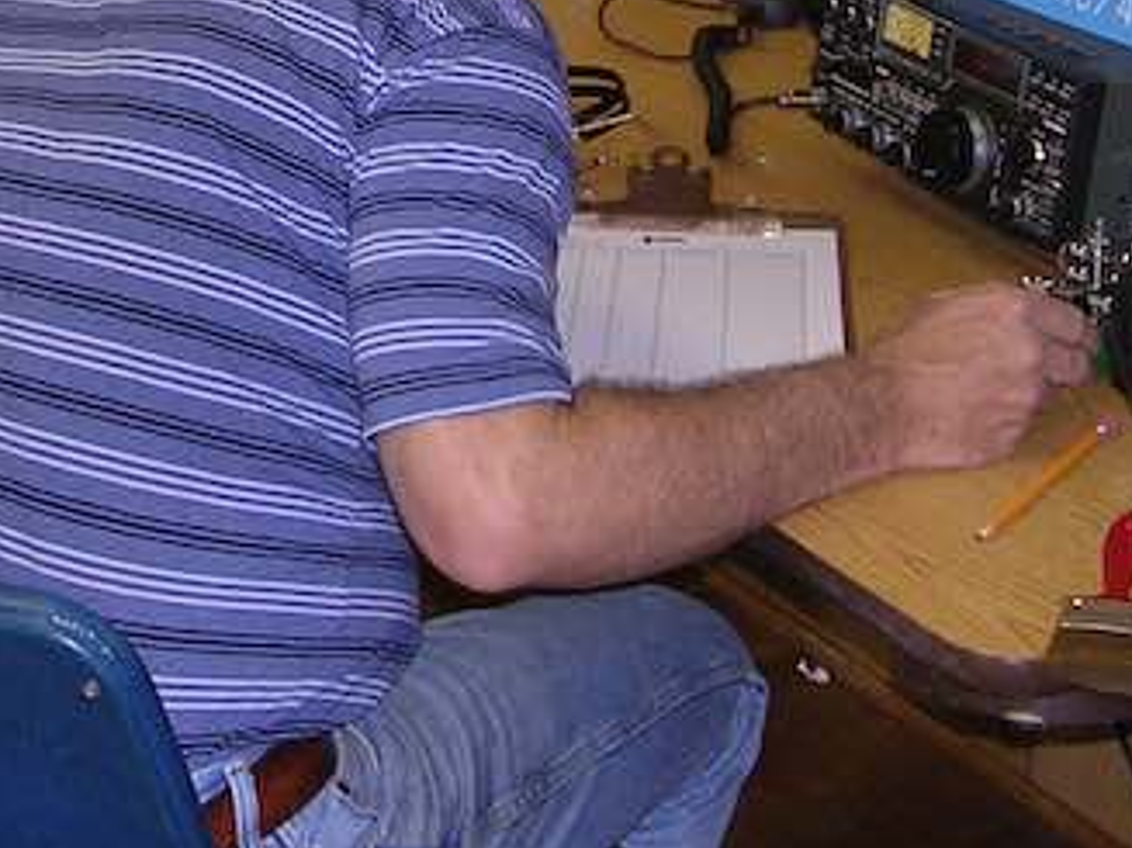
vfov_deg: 15.3
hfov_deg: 20.8
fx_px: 3040
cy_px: -180
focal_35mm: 93
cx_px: 211
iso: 114
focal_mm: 5.8
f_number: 2.8
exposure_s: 1/60.1
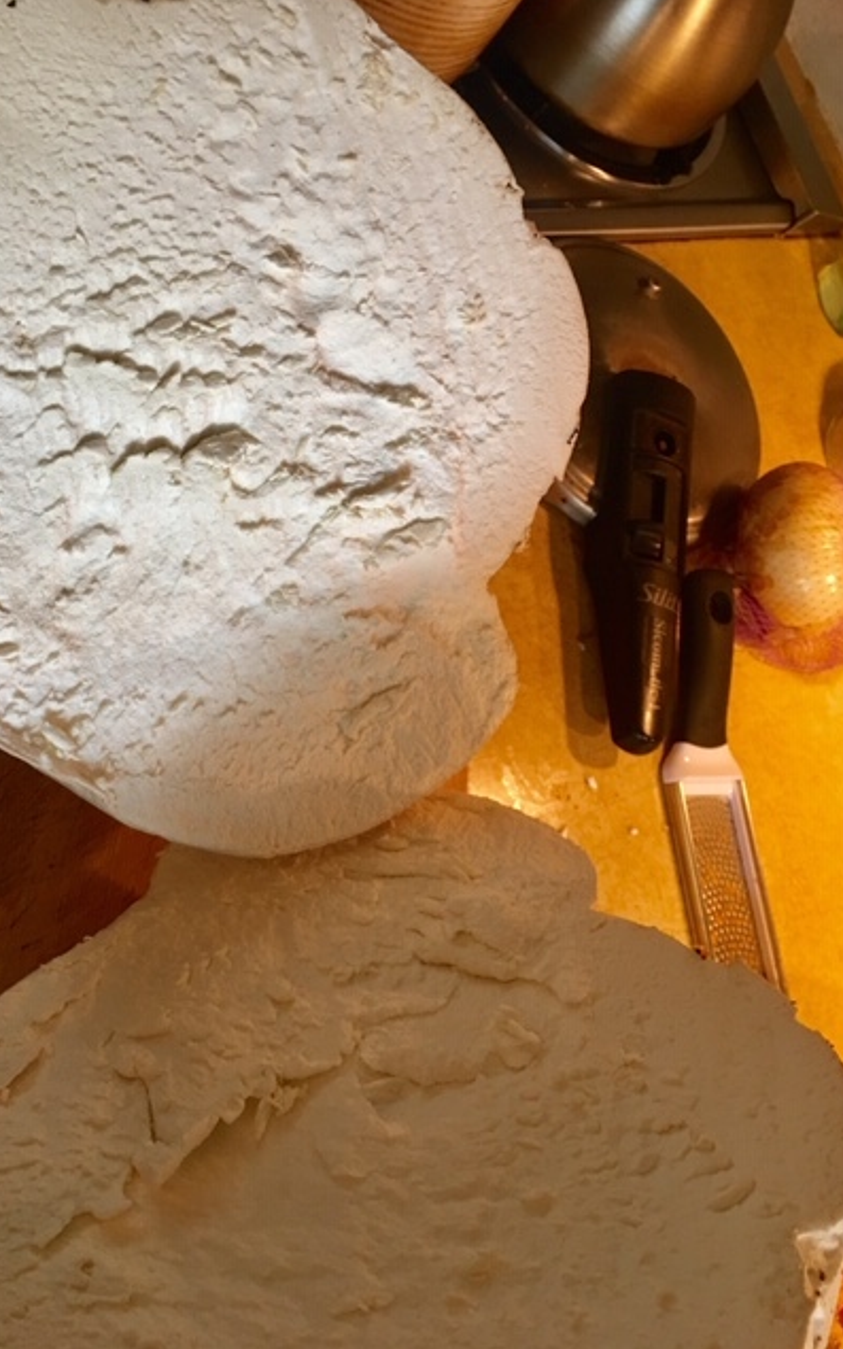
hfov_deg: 40.6
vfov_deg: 61.2
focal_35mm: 31
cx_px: 378
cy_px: 673
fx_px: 1139
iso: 50
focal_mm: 4.15
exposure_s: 1/15
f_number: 2.2
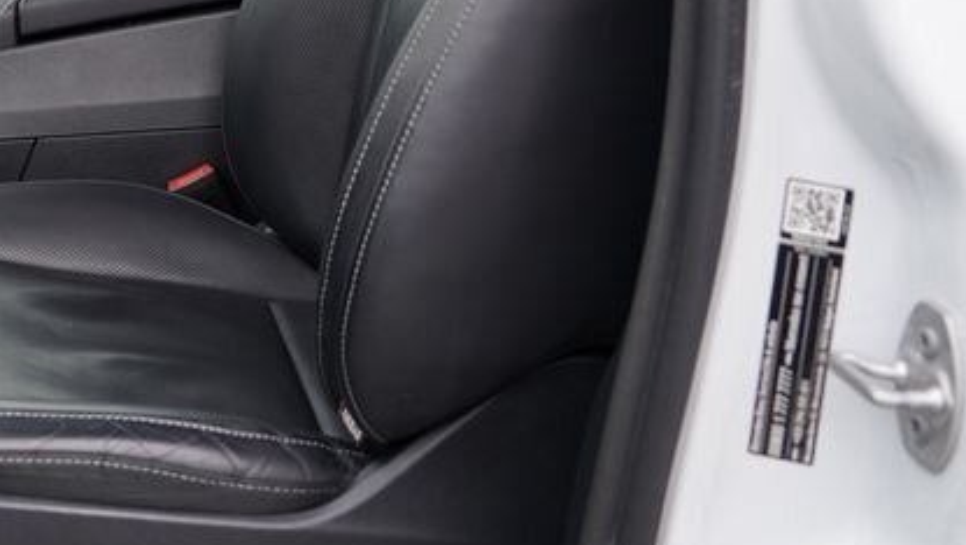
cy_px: -153
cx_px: -58
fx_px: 1589
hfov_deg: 30.7
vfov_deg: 18.2
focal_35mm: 62
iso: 100
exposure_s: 1/50
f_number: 3.5
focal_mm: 24
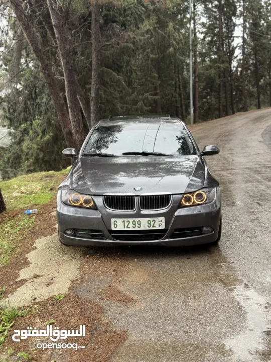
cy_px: 181
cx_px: 136
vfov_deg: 39.7
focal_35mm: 48
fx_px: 501
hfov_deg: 30.3
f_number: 1.78
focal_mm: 6.76
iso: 100
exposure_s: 1/110
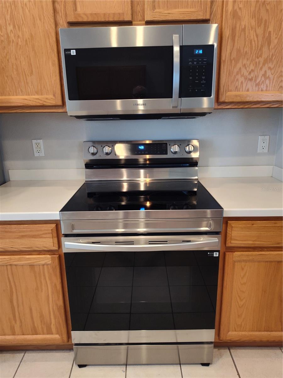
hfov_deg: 58.9
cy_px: 189
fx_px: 251
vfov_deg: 73.9
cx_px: 142
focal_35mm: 23
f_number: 1.8
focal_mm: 5.56
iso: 1194
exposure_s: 1/60
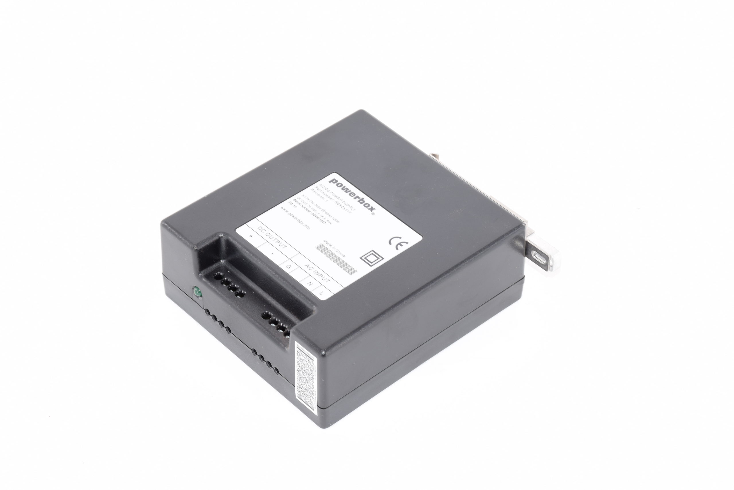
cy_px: 245
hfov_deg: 20.6
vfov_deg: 13.8
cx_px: 367
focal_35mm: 99
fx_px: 2019
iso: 200
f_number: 14
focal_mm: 66
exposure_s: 1/25
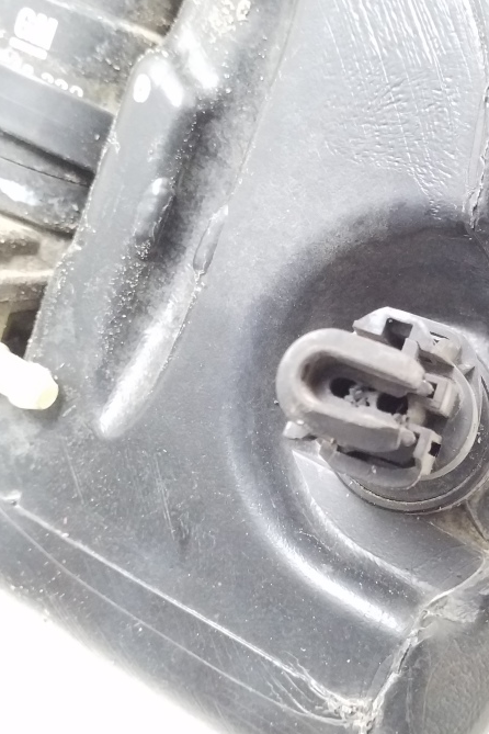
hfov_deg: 30.2
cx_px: 410
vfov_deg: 45.4
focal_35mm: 43
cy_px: 332
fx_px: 876
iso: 640
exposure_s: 1/17
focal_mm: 3.6
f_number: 1.9
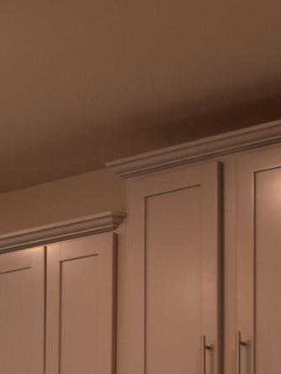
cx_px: 52
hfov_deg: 12.2
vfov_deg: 15.0
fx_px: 1308
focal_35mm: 121
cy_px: 578
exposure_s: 1/80
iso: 400
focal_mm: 18
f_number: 4.5
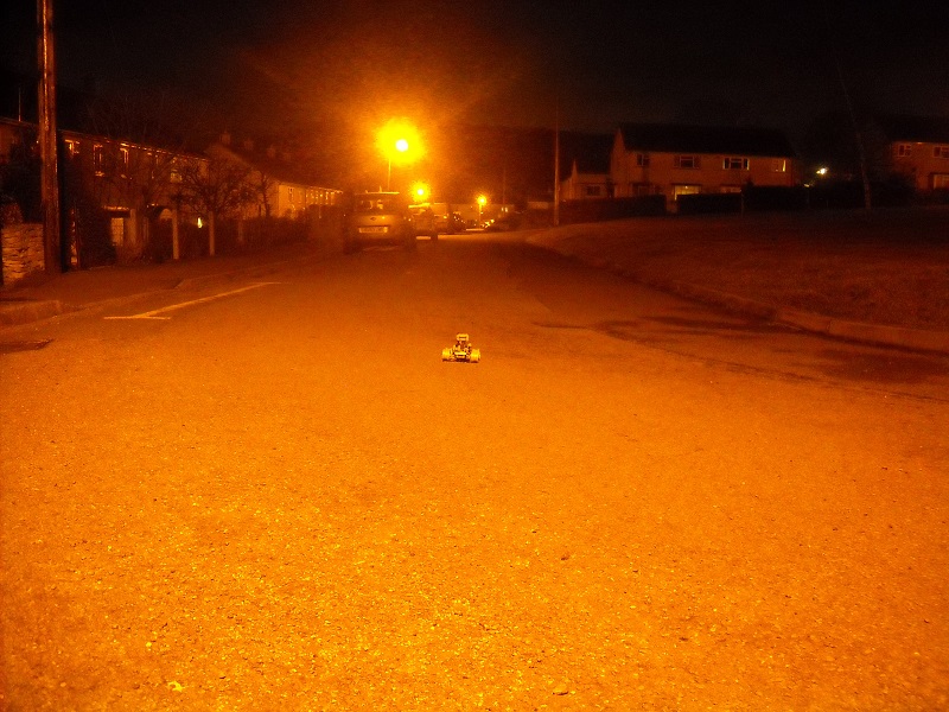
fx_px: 960
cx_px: 474
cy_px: 356
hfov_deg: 52.6
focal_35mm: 35
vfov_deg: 40.7
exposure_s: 1
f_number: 2.8
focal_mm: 5.7
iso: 835
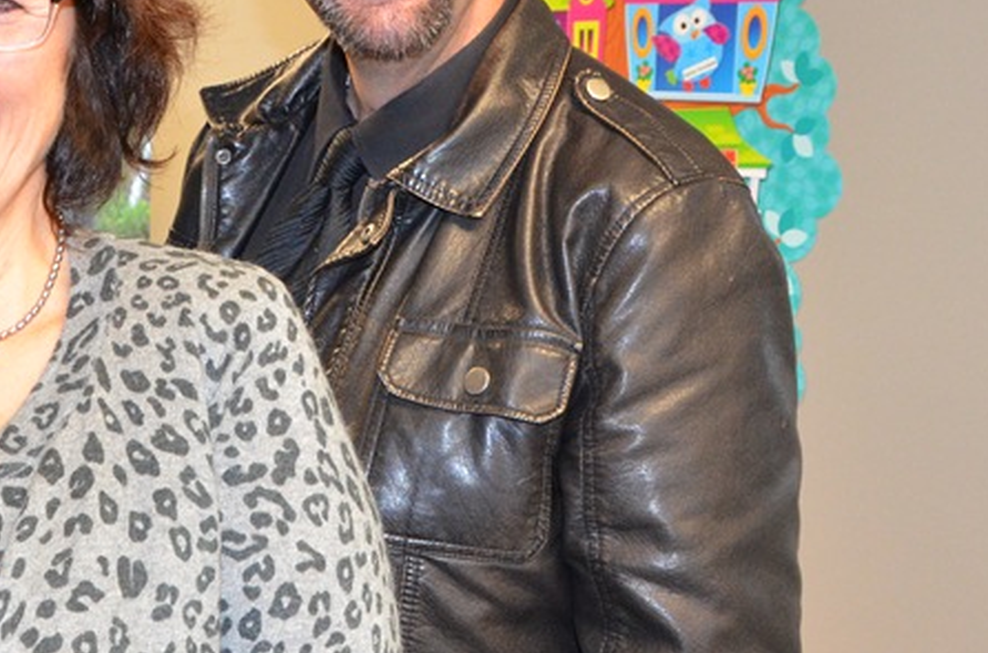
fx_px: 1697
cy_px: 201
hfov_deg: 31.7
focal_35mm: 62
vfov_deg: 21.7
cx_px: 222
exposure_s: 1/60
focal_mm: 18
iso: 1600
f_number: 5.6
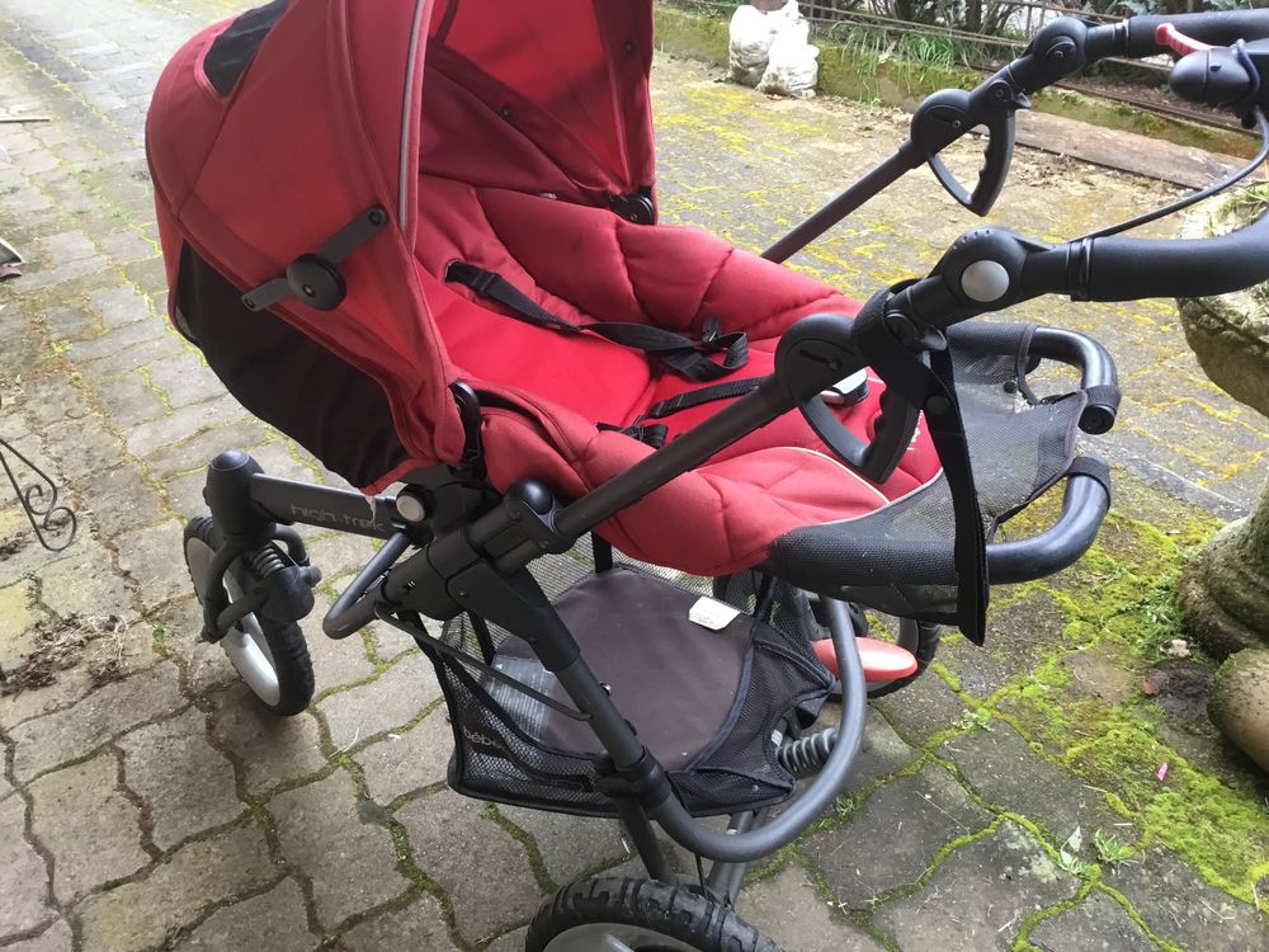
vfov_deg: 45.4
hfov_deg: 58.4
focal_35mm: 31
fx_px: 1136
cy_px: 476
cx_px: 634
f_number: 2.4
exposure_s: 1/33
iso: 50
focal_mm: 3.3
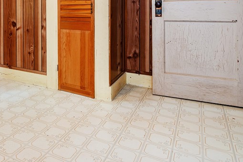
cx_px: 38
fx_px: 230
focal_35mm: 34
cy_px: 10
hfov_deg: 51.2
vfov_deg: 36.1
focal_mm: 16
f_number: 6.3
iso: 320
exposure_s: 1/5
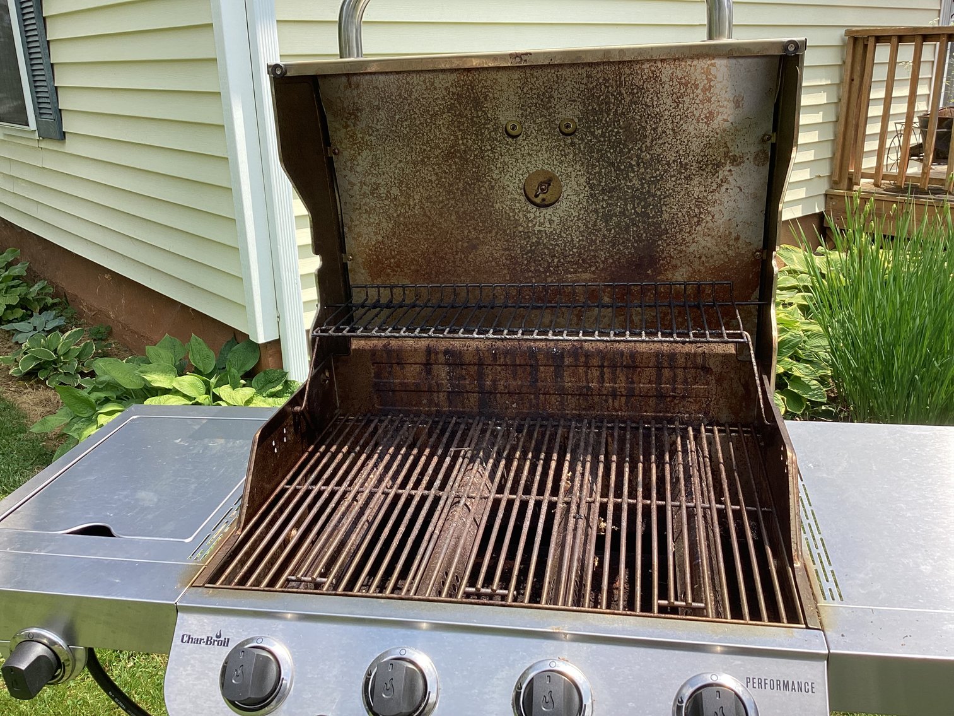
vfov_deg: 45.4
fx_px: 854
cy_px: 358
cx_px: 477
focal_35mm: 31
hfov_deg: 58.3
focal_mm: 3.3
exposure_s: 1/479
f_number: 2.4
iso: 25
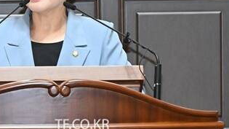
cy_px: 19
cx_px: 29
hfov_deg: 3.4
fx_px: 3873
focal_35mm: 638
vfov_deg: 1.9
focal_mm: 200
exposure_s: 1/250
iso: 5000
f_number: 6.3
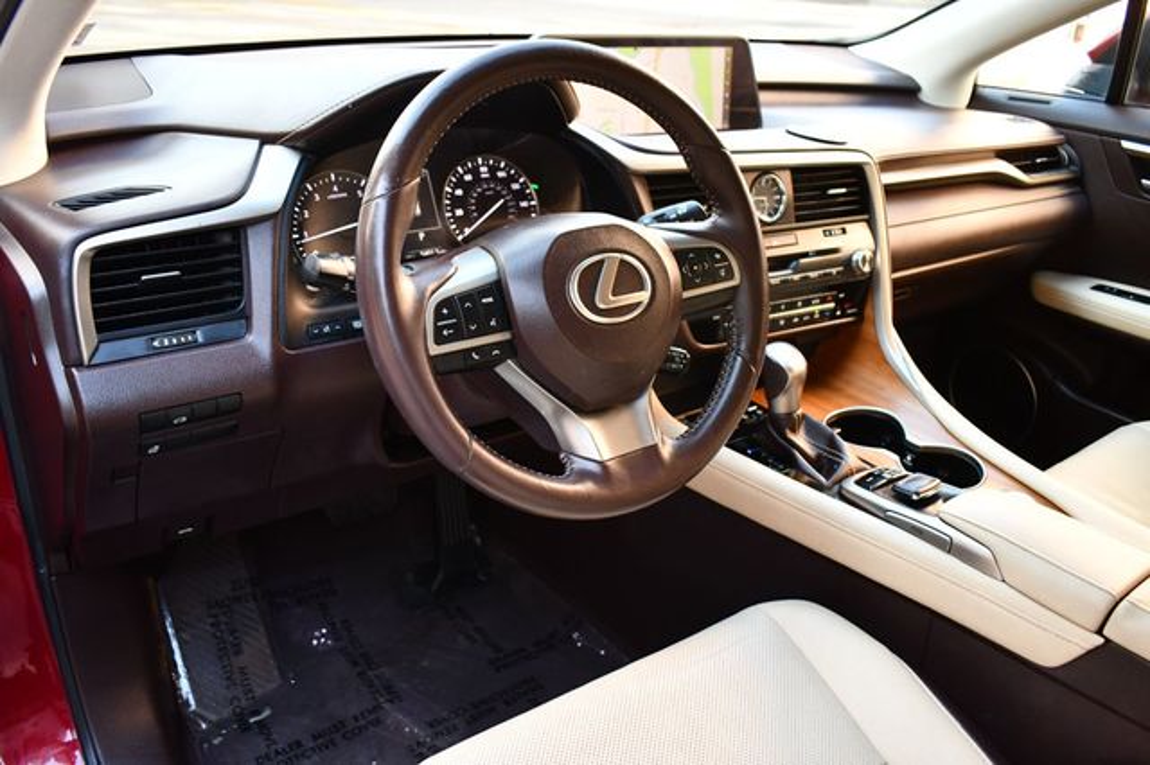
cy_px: 382
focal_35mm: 30
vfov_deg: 43.6
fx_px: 958
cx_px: 575
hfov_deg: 62.0
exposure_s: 1/125
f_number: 3.5
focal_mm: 20
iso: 1250
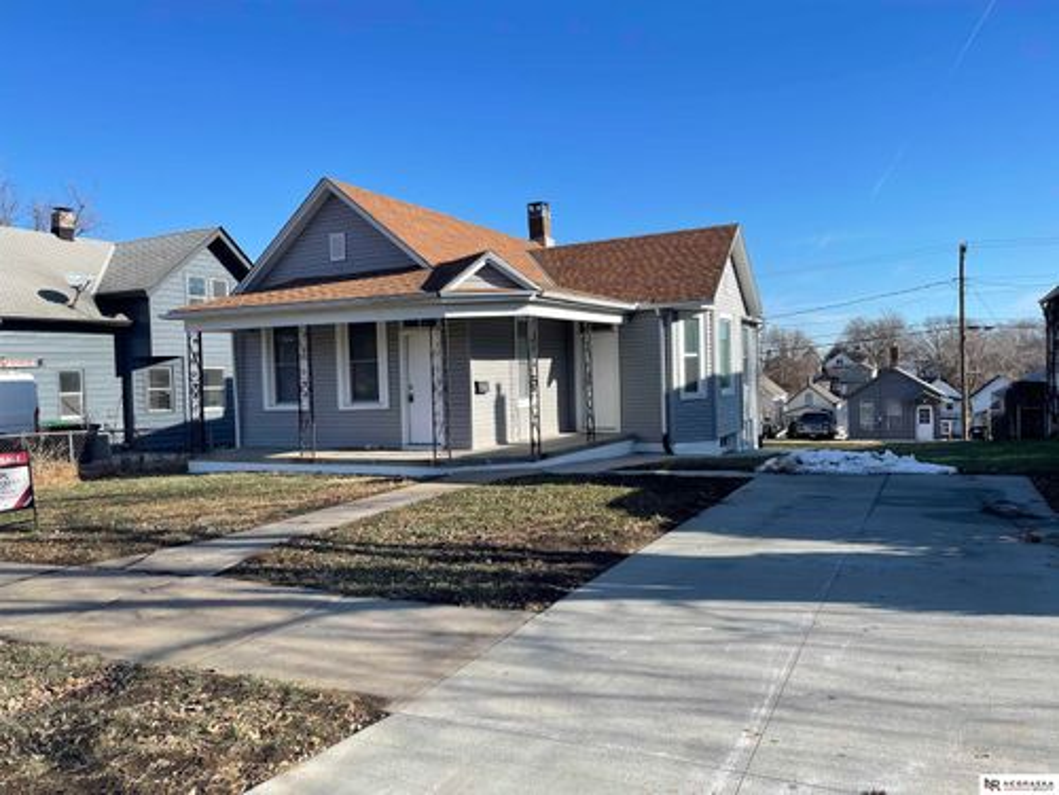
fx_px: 765
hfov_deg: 69.4
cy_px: 398
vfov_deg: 54.9
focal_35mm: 25
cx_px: 530
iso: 32
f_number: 1.6
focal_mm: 5.1
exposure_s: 1/2545
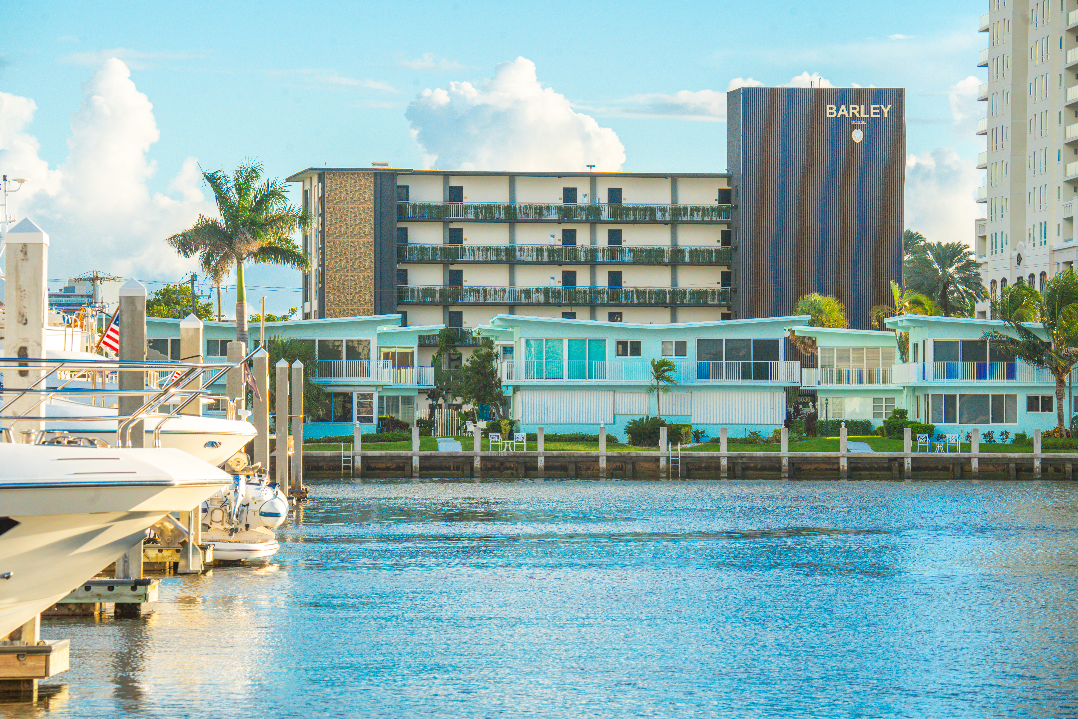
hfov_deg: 13.1
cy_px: 360
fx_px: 4686
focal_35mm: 156
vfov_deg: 8.8
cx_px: 539
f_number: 11
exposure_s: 1/100
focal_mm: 156.5
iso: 100
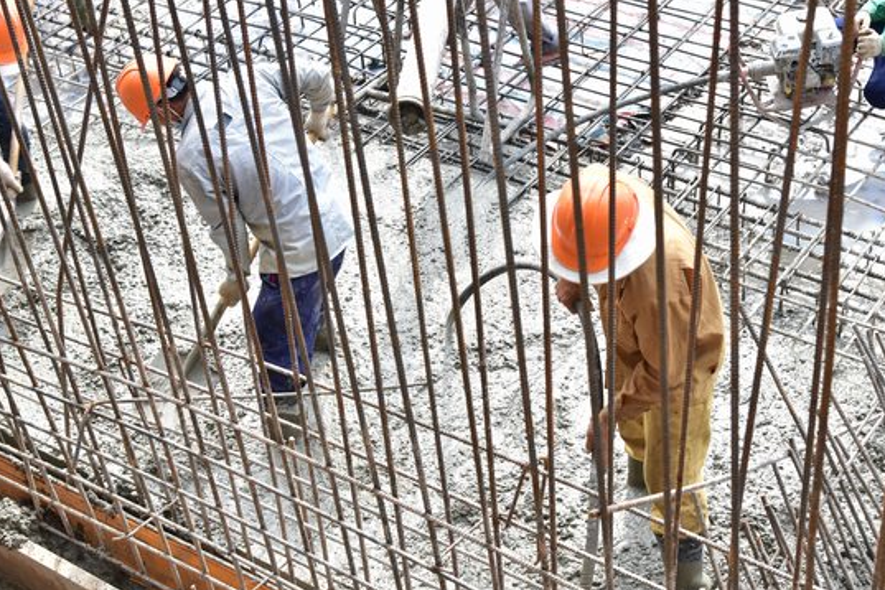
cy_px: 297
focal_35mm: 63
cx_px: 422
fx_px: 1549
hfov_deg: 31.9
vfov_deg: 21.6
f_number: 5.6
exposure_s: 1/160
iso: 250
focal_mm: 52
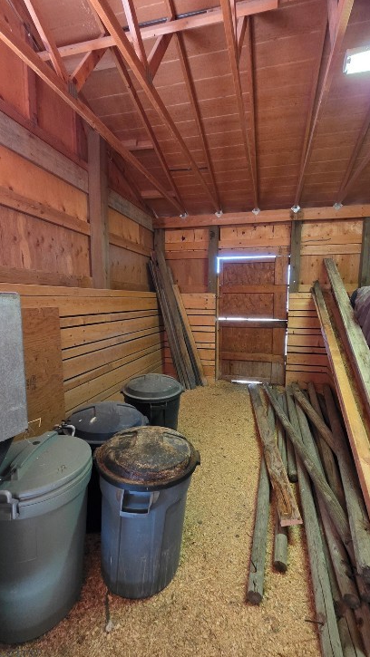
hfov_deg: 70.4
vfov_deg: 103.0
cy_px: 331
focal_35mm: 15
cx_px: 202
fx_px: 262
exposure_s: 1/60
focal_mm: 2.2
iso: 1000
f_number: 1.9
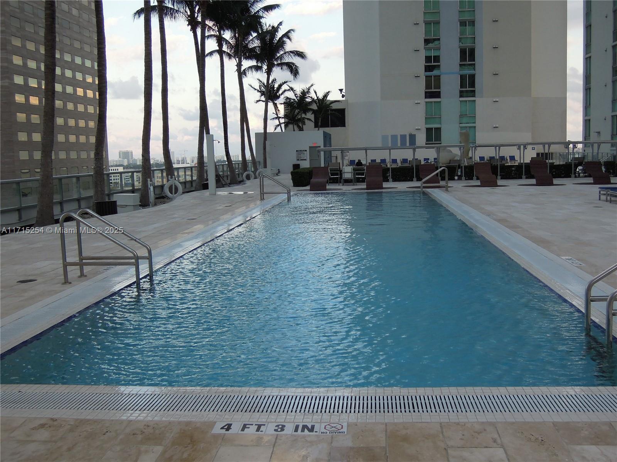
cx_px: 308
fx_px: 713
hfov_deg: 46.8
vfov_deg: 36.0
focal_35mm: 40
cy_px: 231
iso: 160
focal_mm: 7.2
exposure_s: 1/320
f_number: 3.3
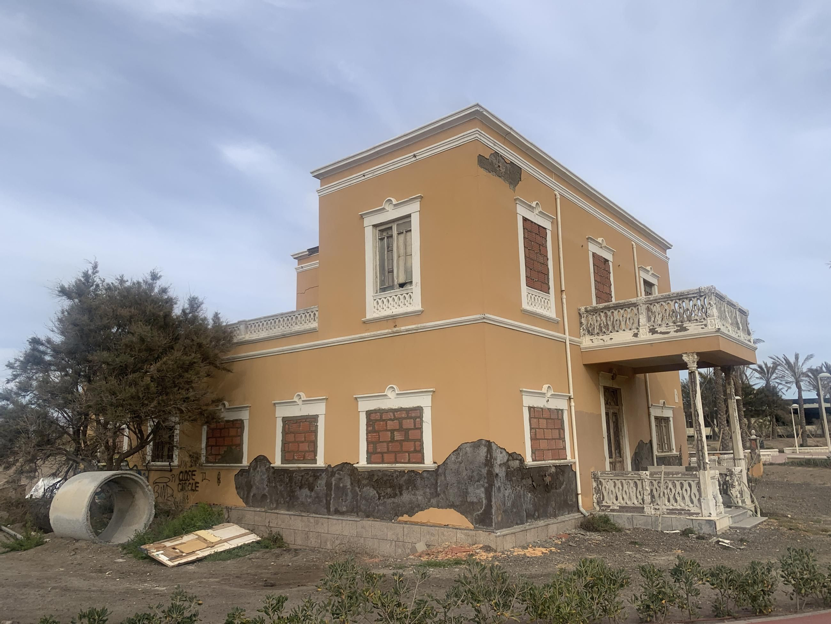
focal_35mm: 26
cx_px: 416
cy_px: 312
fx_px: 624
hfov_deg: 67.3
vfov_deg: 53.1
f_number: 1.8
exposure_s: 1/1880
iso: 25
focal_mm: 4.25
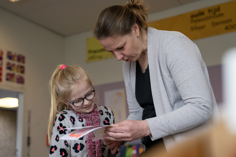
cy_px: 78
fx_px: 328
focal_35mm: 50
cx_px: 118
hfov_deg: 39.6
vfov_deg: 27.0
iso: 400
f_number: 2.8
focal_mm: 50
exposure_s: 1/500
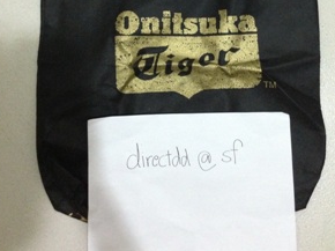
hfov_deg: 37.5
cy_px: 32
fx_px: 493
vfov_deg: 27.6
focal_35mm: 51
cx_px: 177
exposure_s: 1/15
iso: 640
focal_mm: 4.13
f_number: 2.4
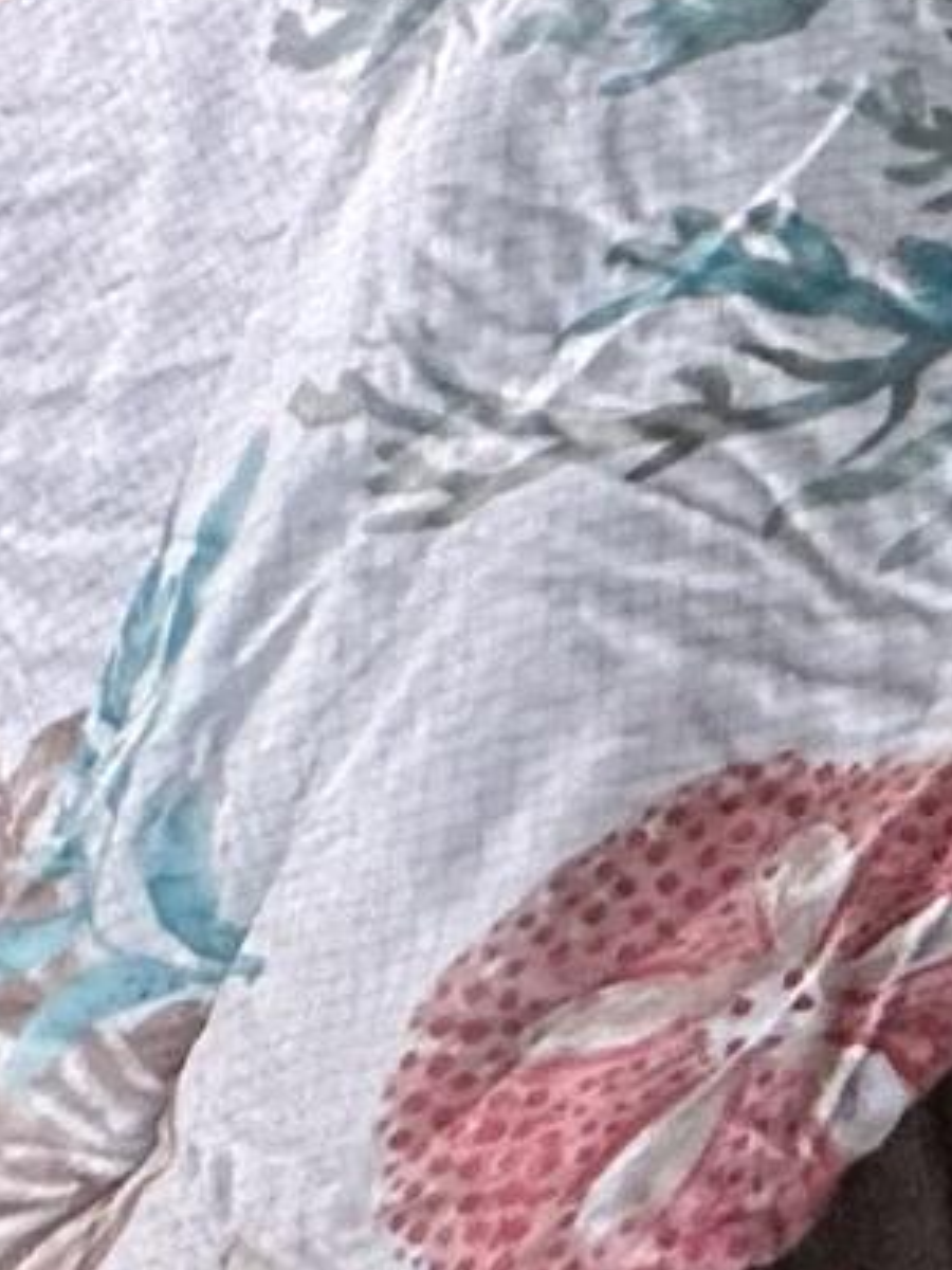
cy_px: -1861
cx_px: 3481
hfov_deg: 8.8
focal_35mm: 105
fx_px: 3850
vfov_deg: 13.3
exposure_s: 1/120
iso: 125
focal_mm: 2.22
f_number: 2.2
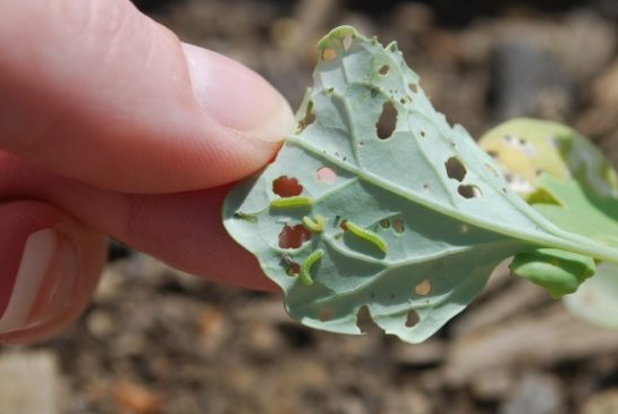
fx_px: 1650
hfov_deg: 21.2
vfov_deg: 14.3
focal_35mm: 96
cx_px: 365
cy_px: 212
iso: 100
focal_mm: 46
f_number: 8
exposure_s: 1/250
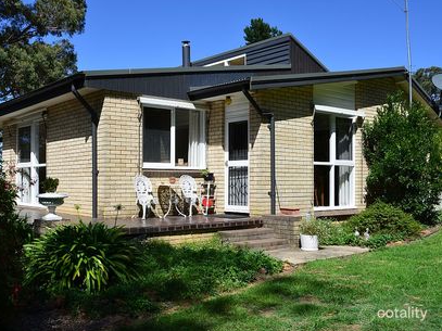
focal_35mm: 40
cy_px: 166
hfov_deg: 46.7
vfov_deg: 35.9
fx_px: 511
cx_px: 190
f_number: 11
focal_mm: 24
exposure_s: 1/125
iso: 100
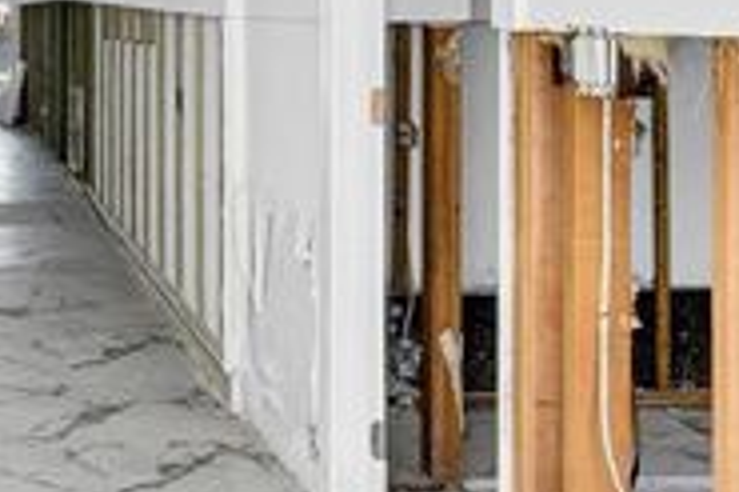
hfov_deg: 29.3
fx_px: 1251
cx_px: -98
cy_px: 52
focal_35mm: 61
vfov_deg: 21.7
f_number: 9
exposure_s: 1/30
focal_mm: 16
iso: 200
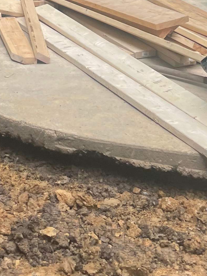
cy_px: -162
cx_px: 24
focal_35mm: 99
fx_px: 790
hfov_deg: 14.8
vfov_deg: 17.4
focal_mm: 4.2
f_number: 1.6
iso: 32
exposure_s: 1/678
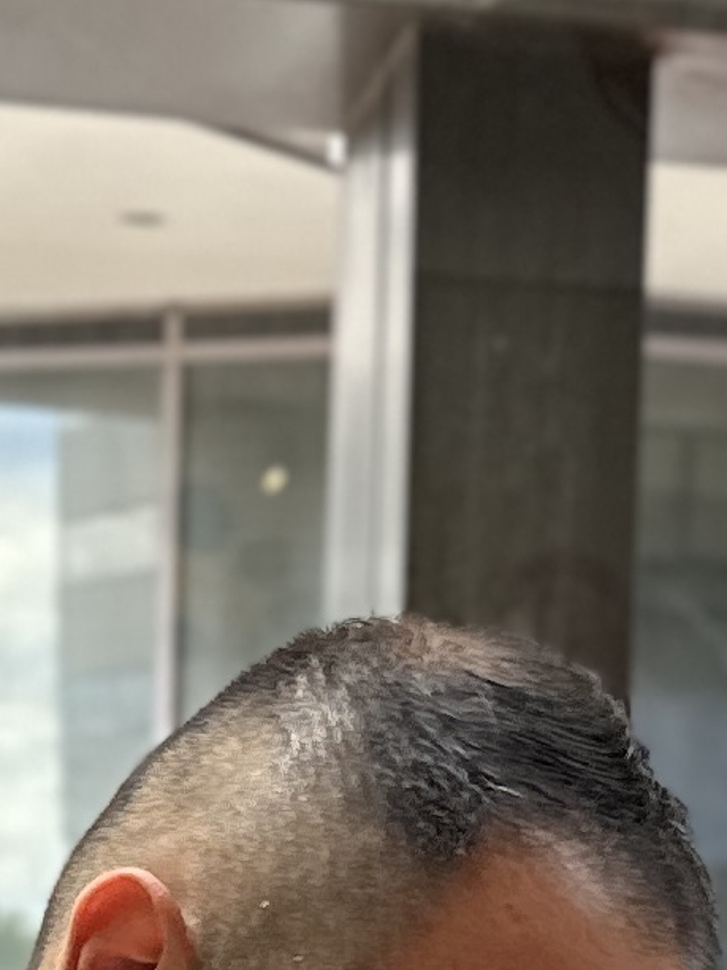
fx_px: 4424
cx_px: 488
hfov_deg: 9.4
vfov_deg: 11.8
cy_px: 1549
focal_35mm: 158
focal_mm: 6.86
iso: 64
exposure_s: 1/159
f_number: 1.78
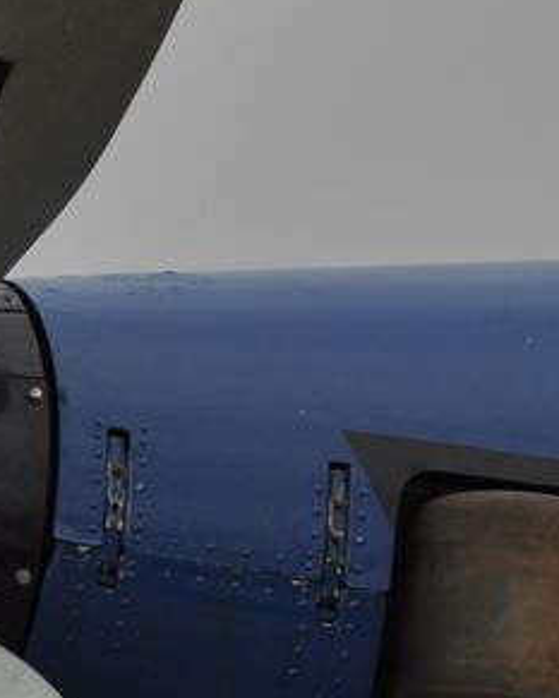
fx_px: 14820
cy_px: 429
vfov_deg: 2.7
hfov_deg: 2.2
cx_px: -108
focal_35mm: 717
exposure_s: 1/100
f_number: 8
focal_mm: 116
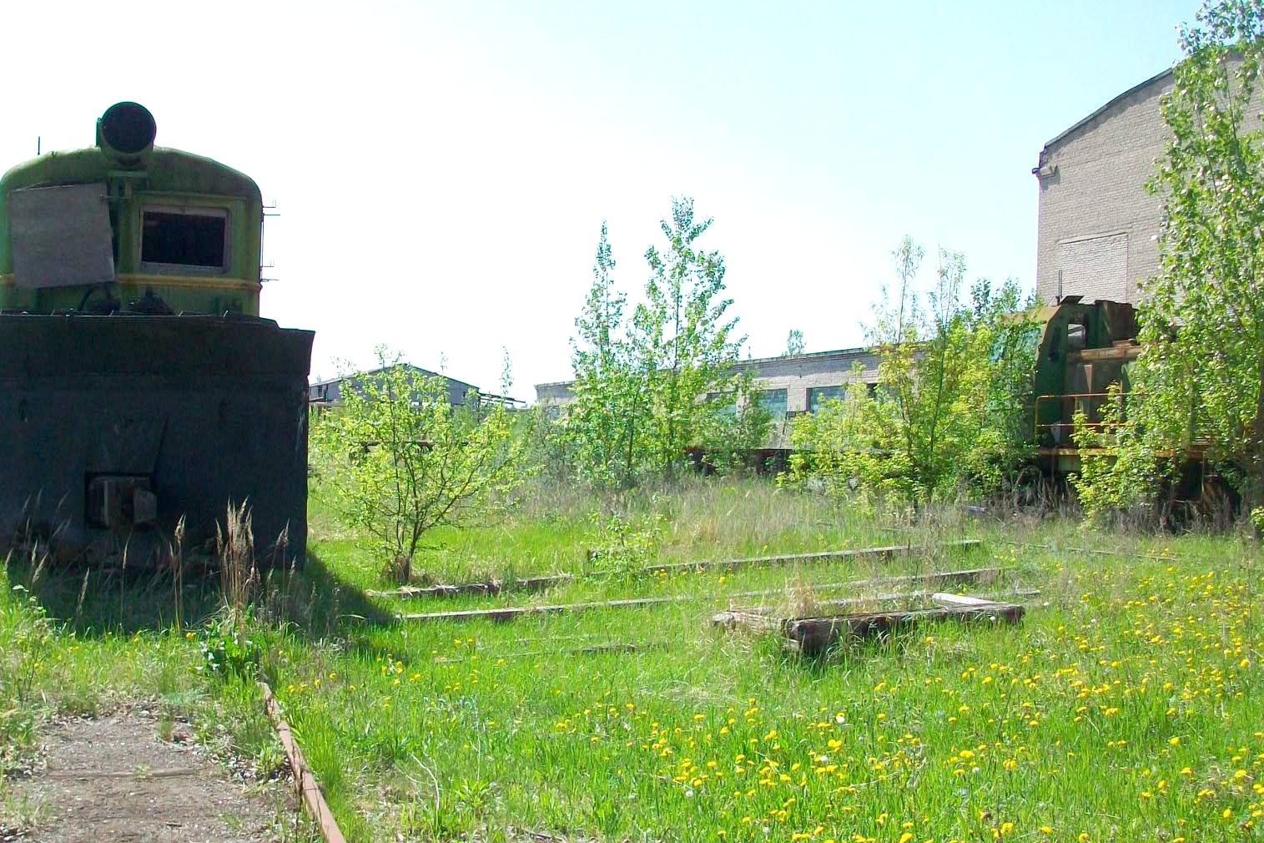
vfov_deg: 29.8
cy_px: 497
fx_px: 1580
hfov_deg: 43.5
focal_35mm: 45
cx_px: 561
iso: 64
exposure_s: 1/640
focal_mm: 5.7
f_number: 2.8
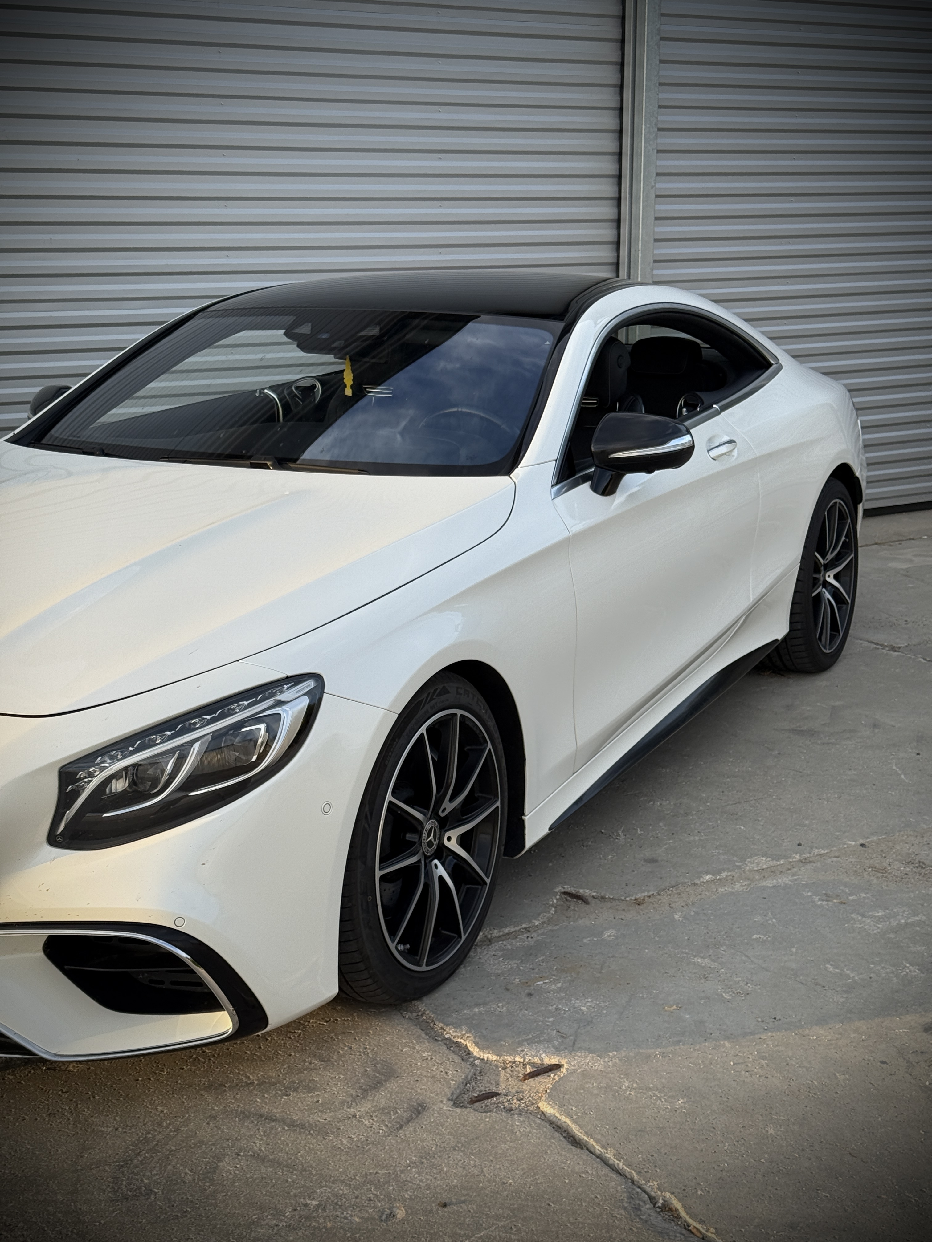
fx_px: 1723
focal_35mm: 48
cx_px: 466
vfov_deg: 39.7
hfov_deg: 30.3
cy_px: 621
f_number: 1.78
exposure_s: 1/1167
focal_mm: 6.76
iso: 80
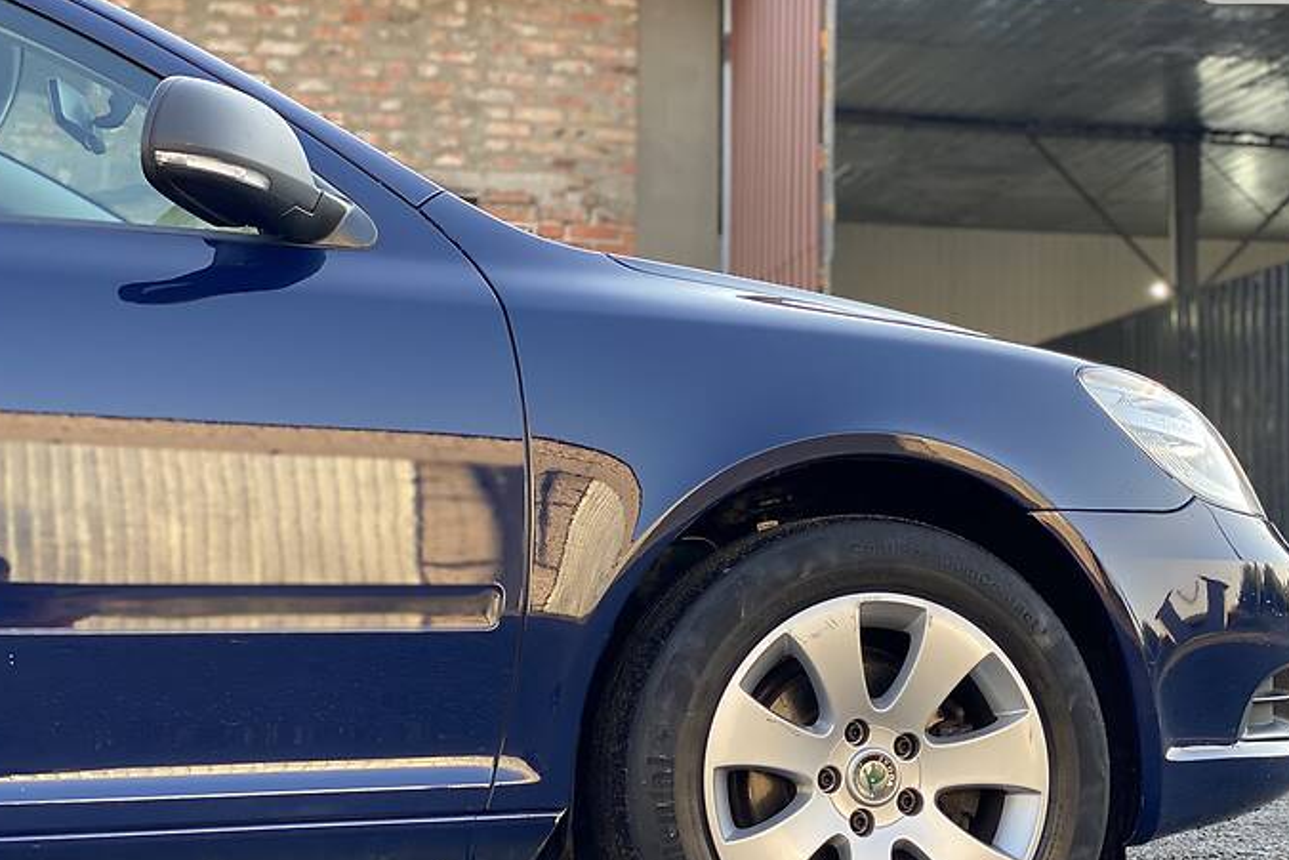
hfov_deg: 31.4
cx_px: 736
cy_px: 471
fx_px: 2292
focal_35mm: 64
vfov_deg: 21.2
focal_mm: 6
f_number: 2
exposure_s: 1/122
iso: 40
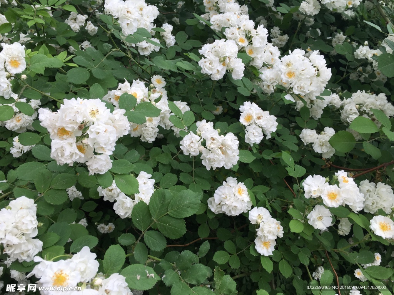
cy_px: 148
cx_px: 197
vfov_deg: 48.2
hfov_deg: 61.7
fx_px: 330
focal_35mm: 29
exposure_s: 1/229
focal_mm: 4.15
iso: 25
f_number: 2.2
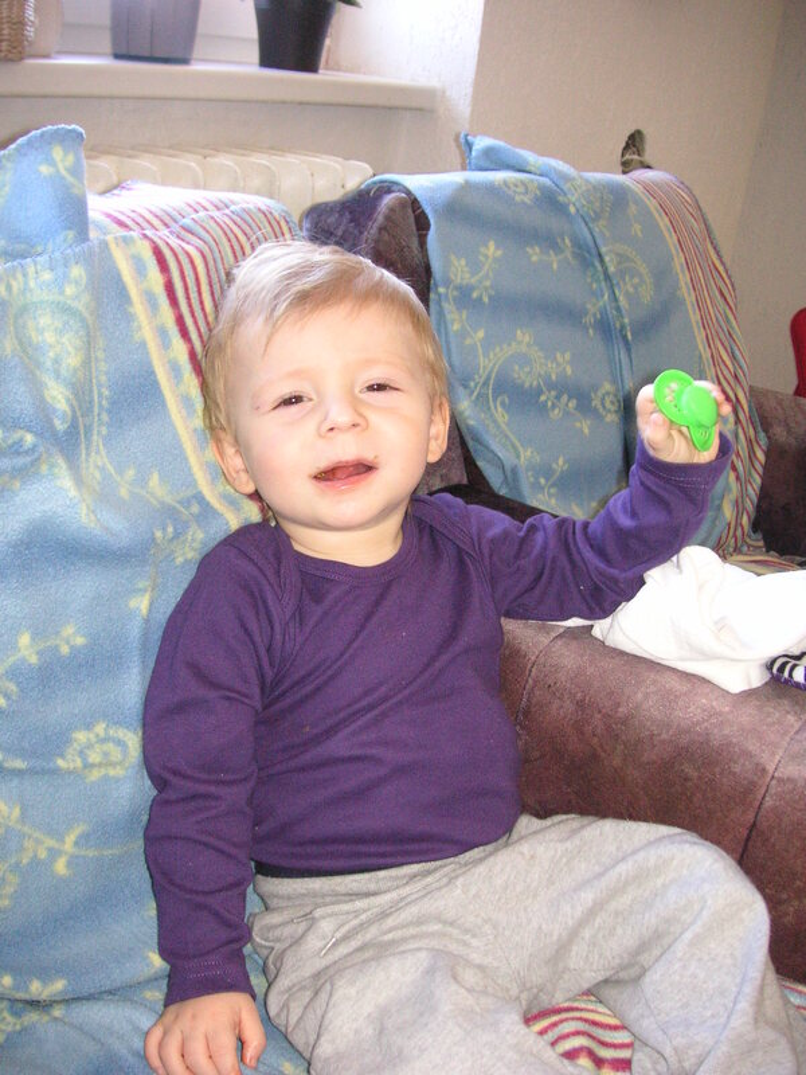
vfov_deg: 50.1
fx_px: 1149
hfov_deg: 38.7
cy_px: 538
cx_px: 403
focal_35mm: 37
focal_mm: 6.1
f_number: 2.8
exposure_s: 1/45
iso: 160
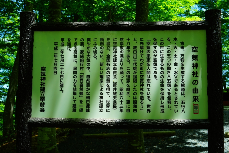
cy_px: 76
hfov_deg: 41.9
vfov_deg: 28.7
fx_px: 299
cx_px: 114
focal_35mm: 47
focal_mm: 47
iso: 100
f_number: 6.7
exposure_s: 1/90
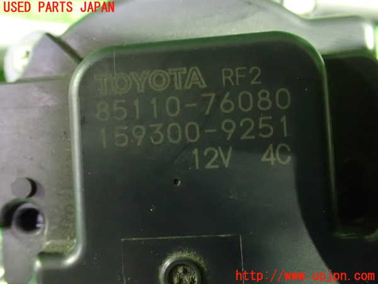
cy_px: 142
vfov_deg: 46.8
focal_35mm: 30
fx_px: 328
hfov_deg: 60.0
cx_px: 189
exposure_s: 1/10
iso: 1600
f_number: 2.3
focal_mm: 5.4
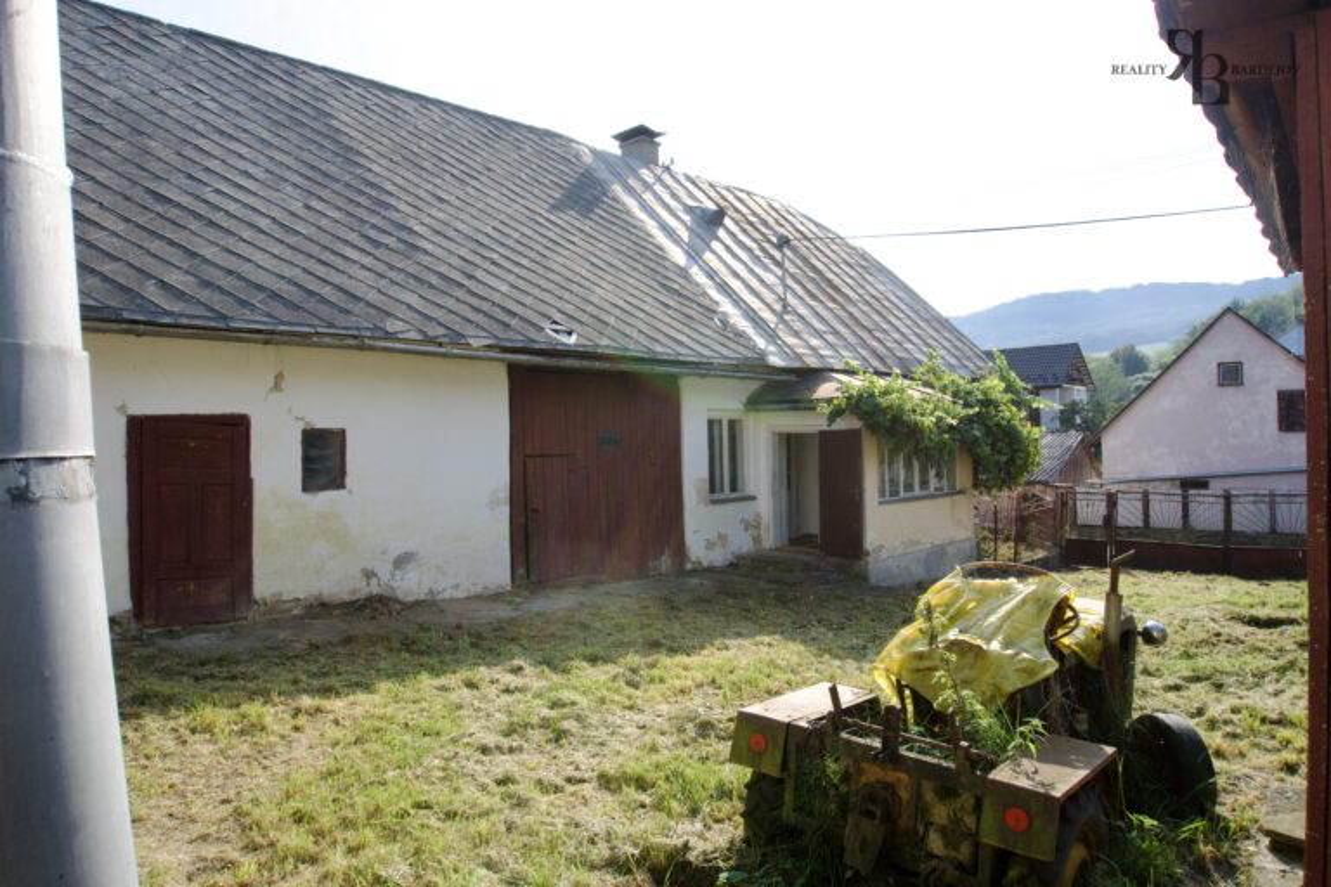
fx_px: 887
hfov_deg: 73.7
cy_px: 444
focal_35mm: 24
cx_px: 666
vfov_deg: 53.1
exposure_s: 1/200
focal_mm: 16
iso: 250
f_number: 14
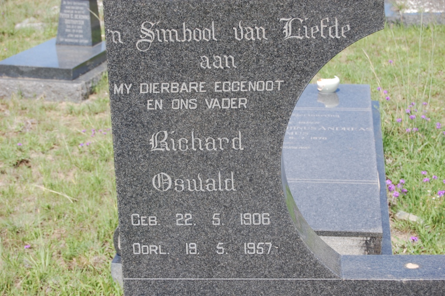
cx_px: 222
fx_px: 1019
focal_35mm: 82
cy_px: 148
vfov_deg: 16.5
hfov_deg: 24.6
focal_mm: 55
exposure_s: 1/250
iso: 200
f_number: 8
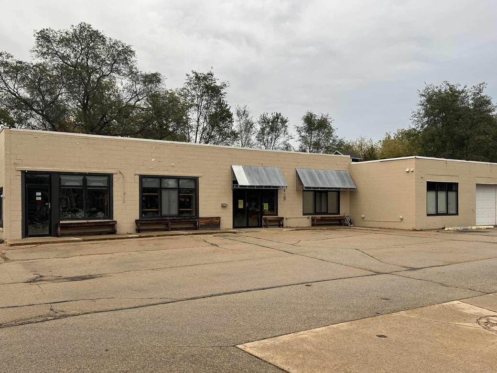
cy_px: 201
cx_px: 253
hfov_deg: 56.8
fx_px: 459
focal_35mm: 32
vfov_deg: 44.1
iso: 40
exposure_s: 1/173
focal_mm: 5.7
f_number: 1.5
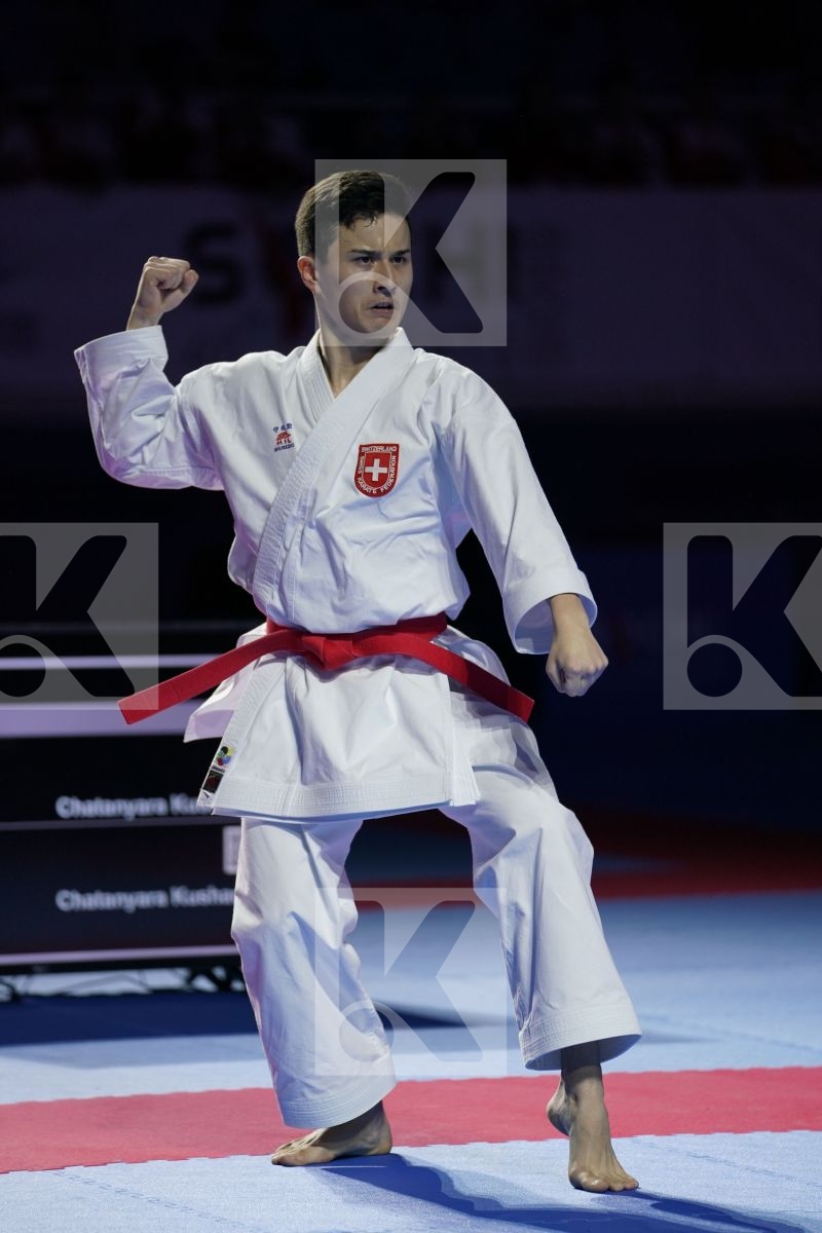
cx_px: 411
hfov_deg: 7.5
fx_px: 6233
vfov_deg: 11.3
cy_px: 616
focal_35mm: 182
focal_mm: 182
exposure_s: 1/500
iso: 640
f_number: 2.8
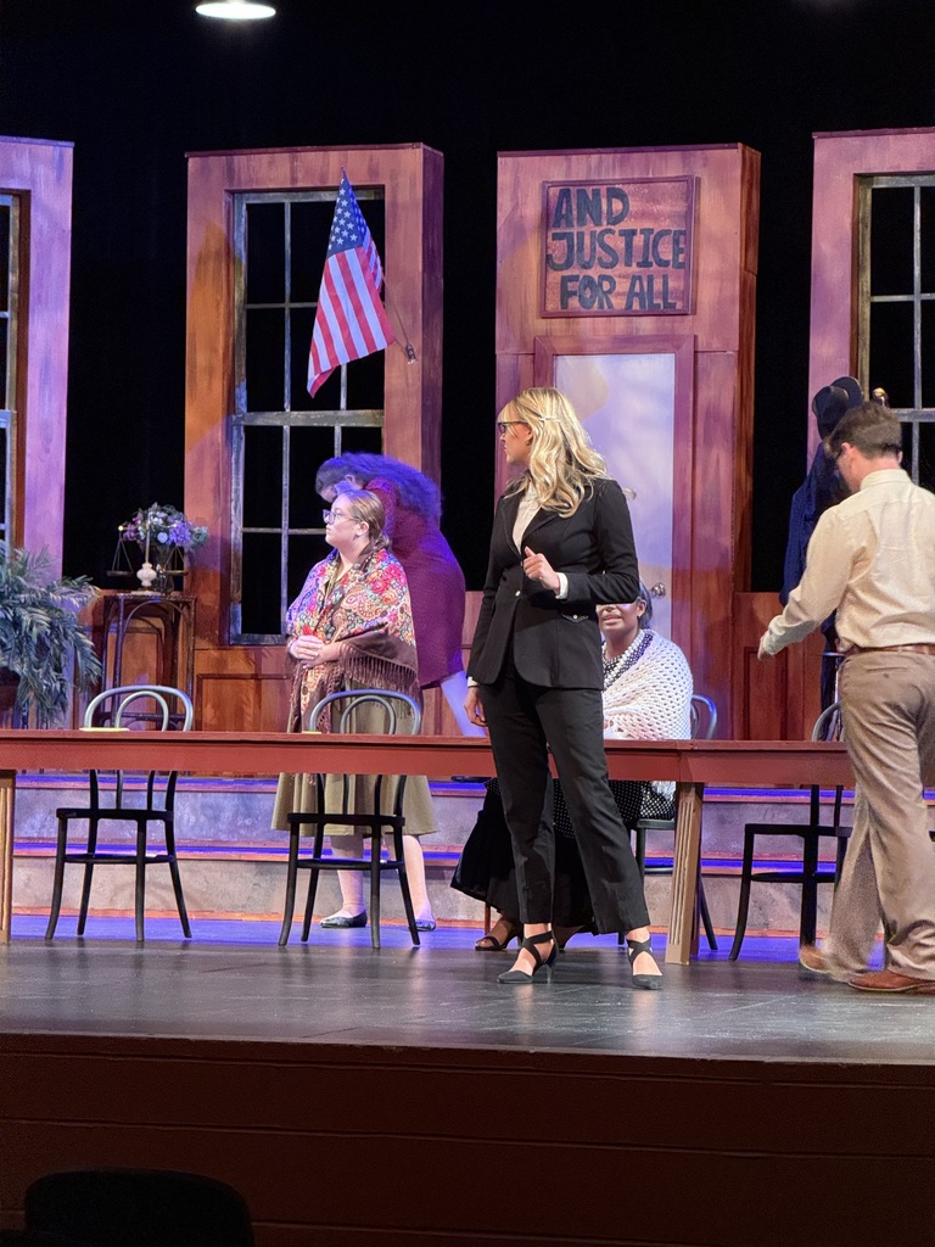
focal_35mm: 120
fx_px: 4322
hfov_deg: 12.3
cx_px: 468
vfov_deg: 16.4
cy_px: 624
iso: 640
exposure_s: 1/60
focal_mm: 15.66
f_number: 2.8
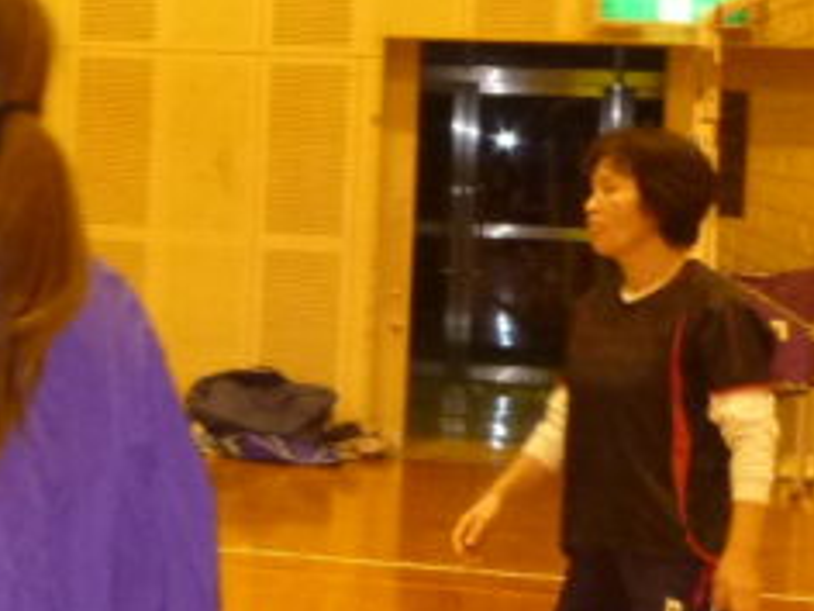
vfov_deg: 11.7
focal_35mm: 126
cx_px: -886
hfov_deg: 13.2
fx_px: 2963
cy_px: 100
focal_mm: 5.2
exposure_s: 1/30
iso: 320
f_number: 3
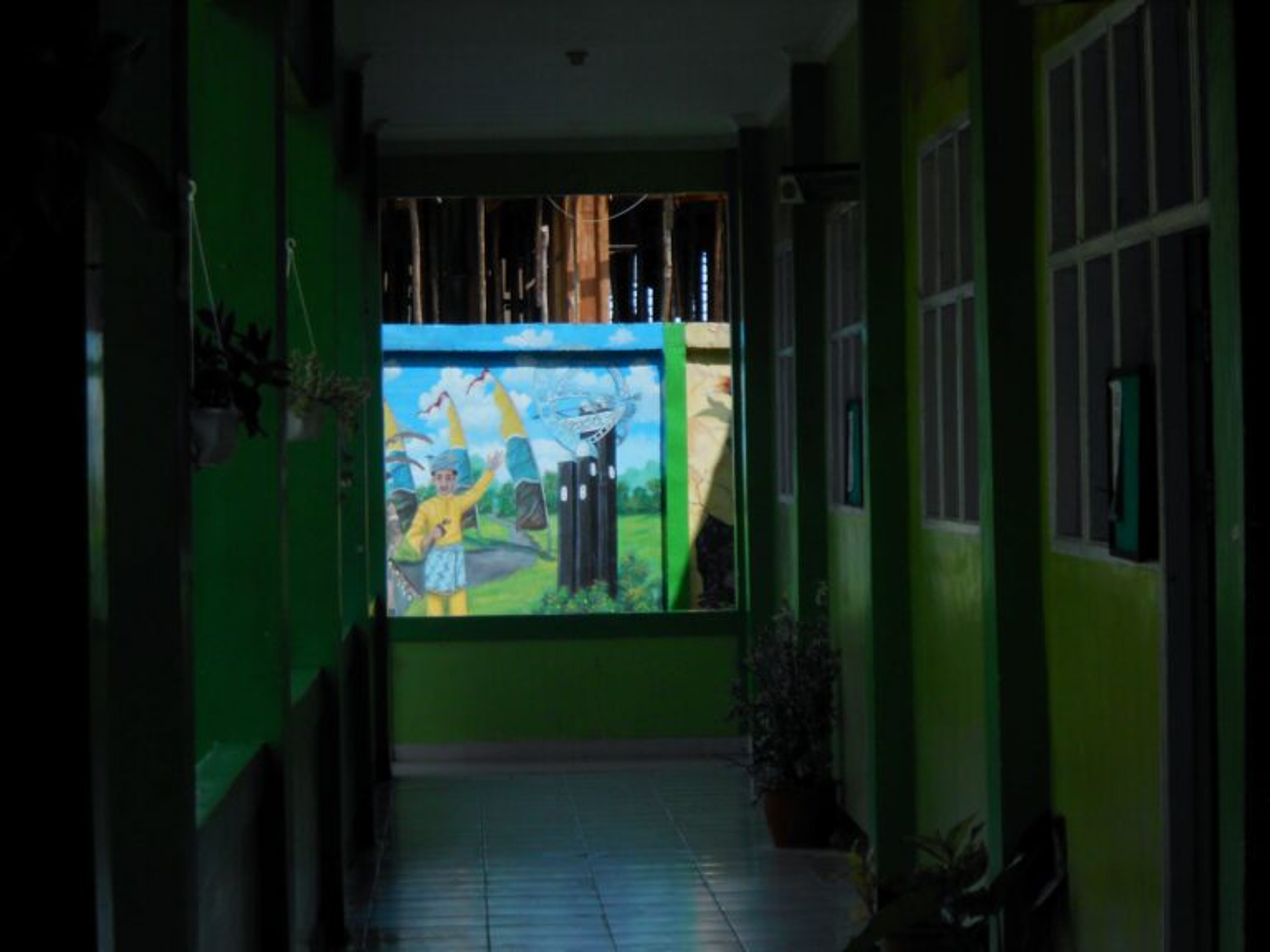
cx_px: 635
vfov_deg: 9.5
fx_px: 5723
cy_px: 476
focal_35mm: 156
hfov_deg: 12.7
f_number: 6.5
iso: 125
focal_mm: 27.6
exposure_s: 1/500
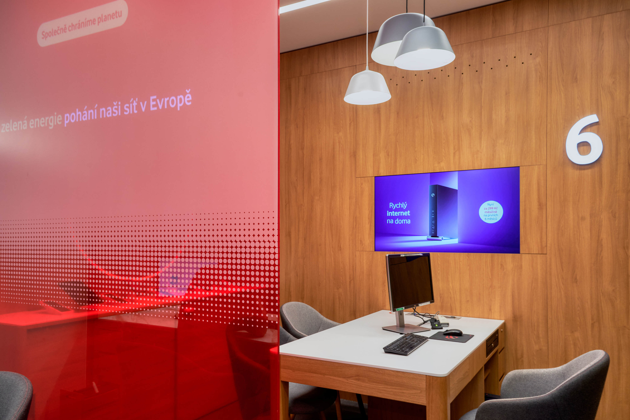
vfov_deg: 46.4
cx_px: 315
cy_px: 210
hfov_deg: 65.5
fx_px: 490
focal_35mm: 28
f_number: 8
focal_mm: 28
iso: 450
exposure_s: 1/25
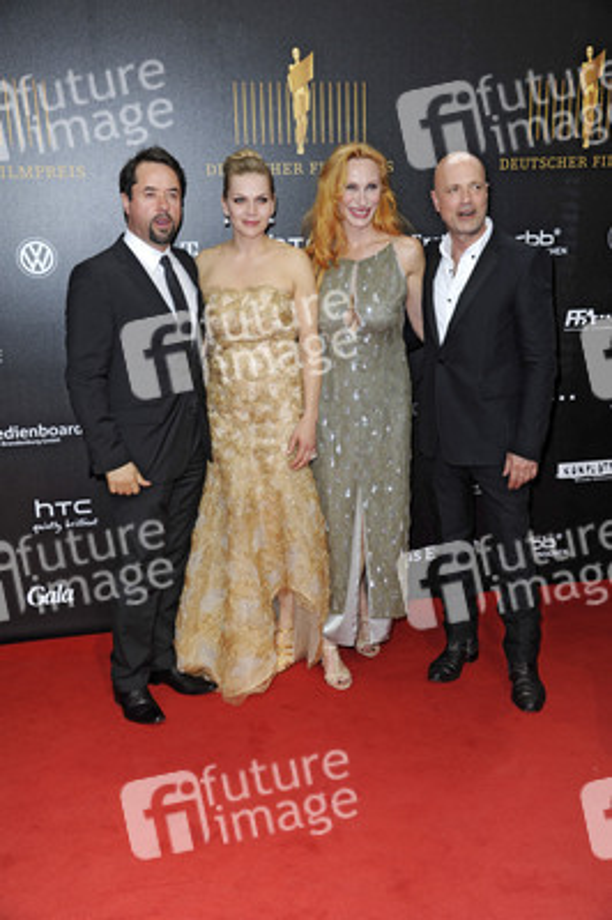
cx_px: 306
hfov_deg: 33.3
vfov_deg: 48.5
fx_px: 1022
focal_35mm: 40
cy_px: 460
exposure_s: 1/160
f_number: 6.3
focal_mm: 40
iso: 500
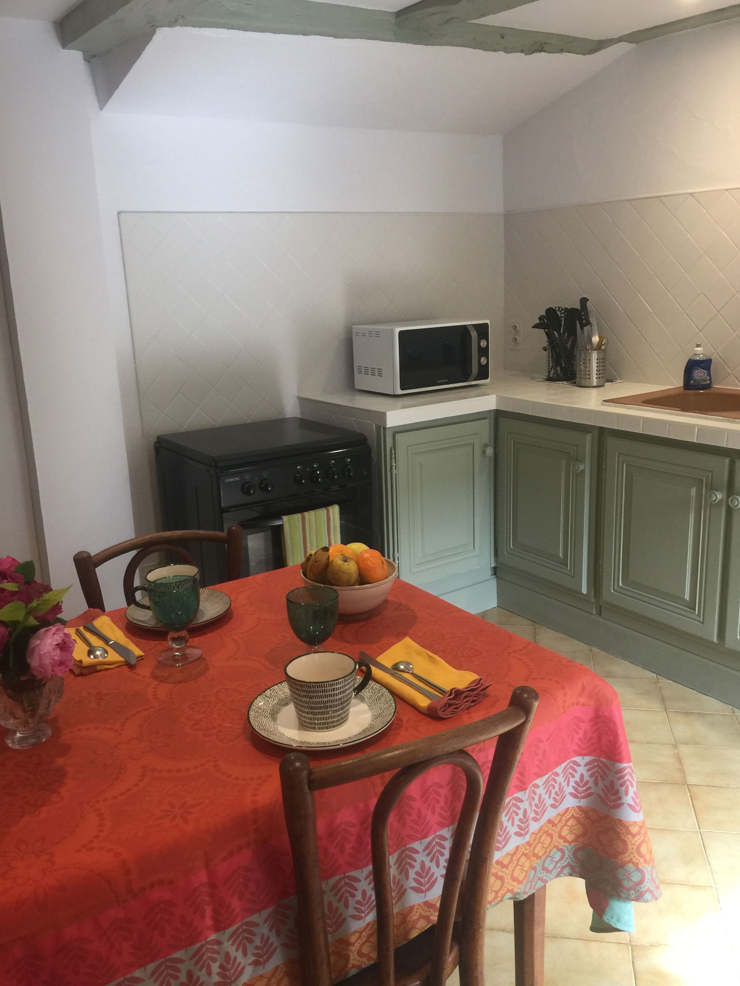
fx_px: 855
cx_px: 373
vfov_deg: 60.0
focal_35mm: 30
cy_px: 482
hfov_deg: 46.8
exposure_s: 1/33
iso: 50
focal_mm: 4.15
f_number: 2.2
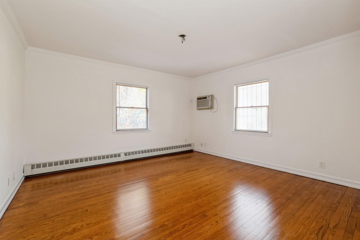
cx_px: 180
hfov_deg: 100.4
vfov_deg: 77.3
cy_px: 120
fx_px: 150
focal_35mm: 15
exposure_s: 1/6
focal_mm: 15
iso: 640
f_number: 14
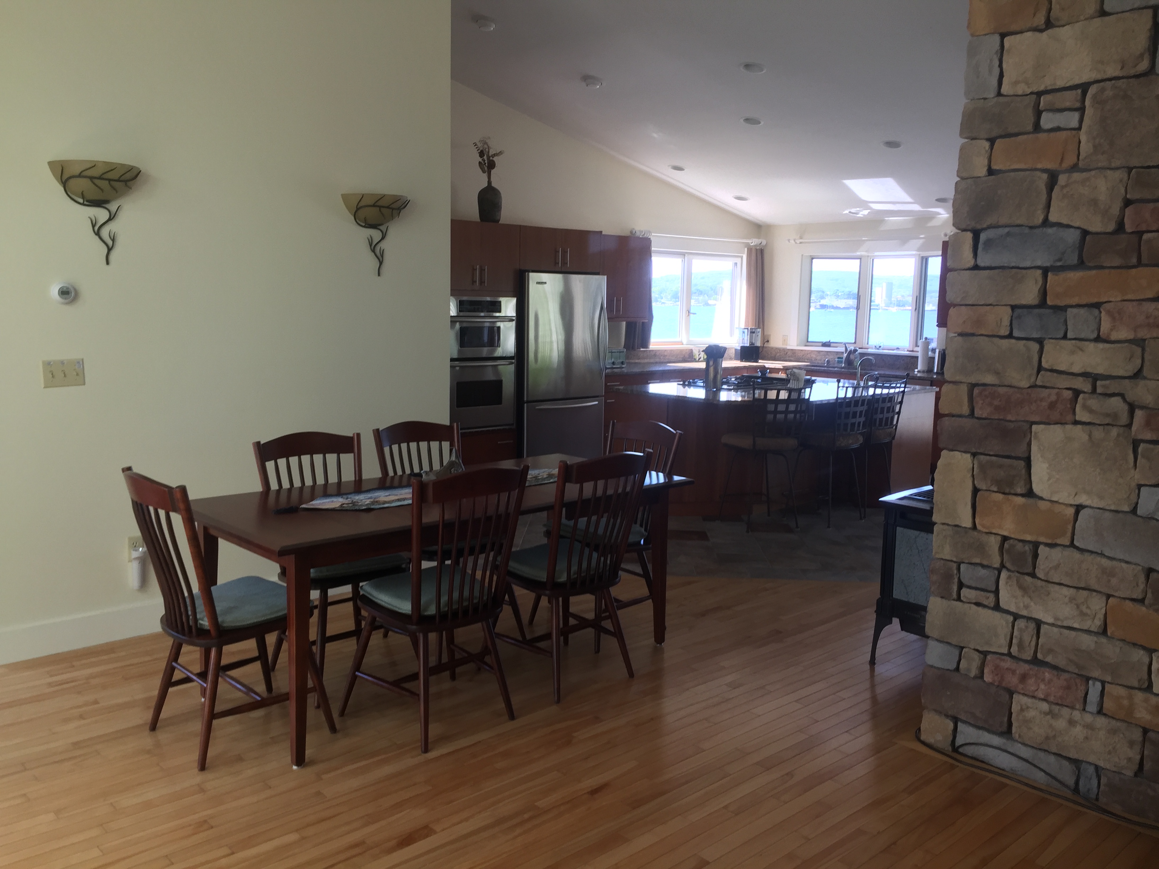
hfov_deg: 61.7
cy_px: 434
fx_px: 971
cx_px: 580
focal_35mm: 29
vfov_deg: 48.2
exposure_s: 1/60
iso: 40
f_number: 2.2
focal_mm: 4.15
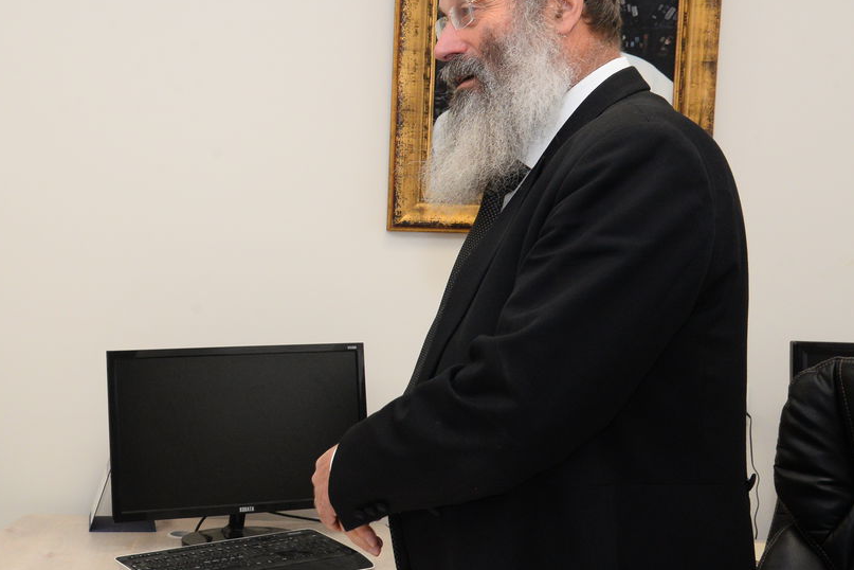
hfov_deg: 32.6
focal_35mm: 59
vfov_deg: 23.0
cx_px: 119
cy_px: 260
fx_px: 1400
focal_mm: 34
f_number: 9
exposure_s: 1/125
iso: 2500
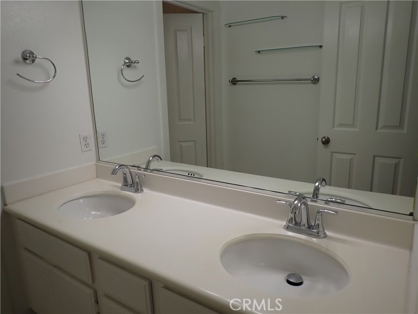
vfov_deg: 54.9
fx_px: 302
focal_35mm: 25
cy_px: 157
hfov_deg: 69.4
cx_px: 209
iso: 100
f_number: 2
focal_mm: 4.5
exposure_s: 1/200
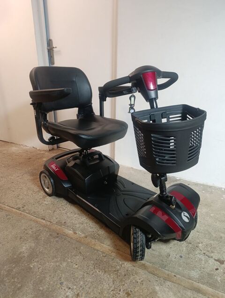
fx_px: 199
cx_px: 112
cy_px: 149
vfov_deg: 73.8
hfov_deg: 59.0
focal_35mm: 23
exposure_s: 1/33.3
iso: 1174
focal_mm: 6.11
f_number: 1.65
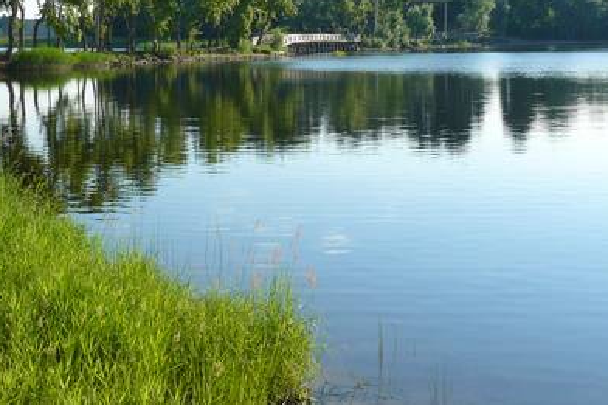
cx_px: 144
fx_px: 1114
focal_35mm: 66
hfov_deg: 30.0
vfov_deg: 20.2
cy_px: 45
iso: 100
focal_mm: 6
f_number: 5.6
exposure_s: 1/250
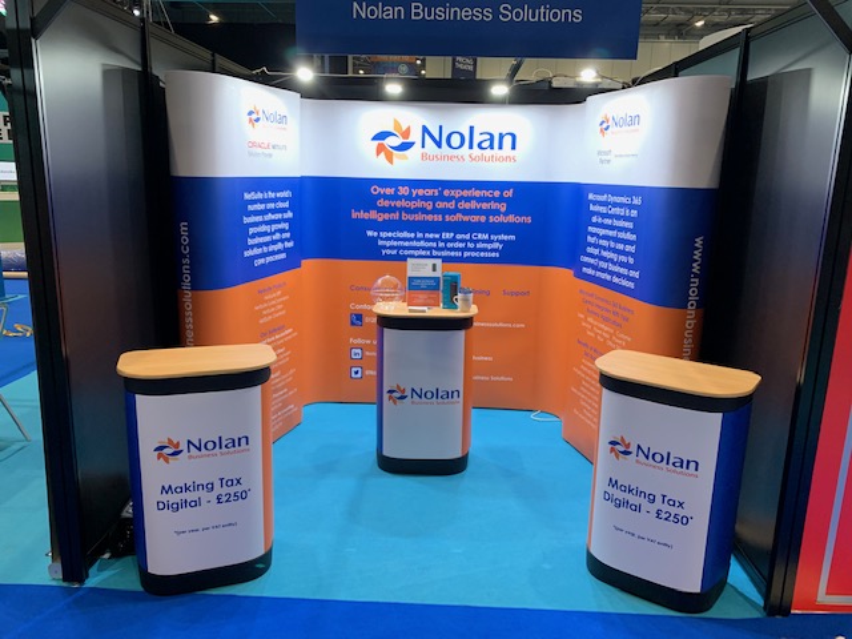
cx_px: 426
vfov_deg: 53.1
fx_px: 640
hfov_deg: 67.3
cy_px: 320
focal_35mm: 26
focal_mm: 4.25
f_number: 1.8
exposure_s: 1/50
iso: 250
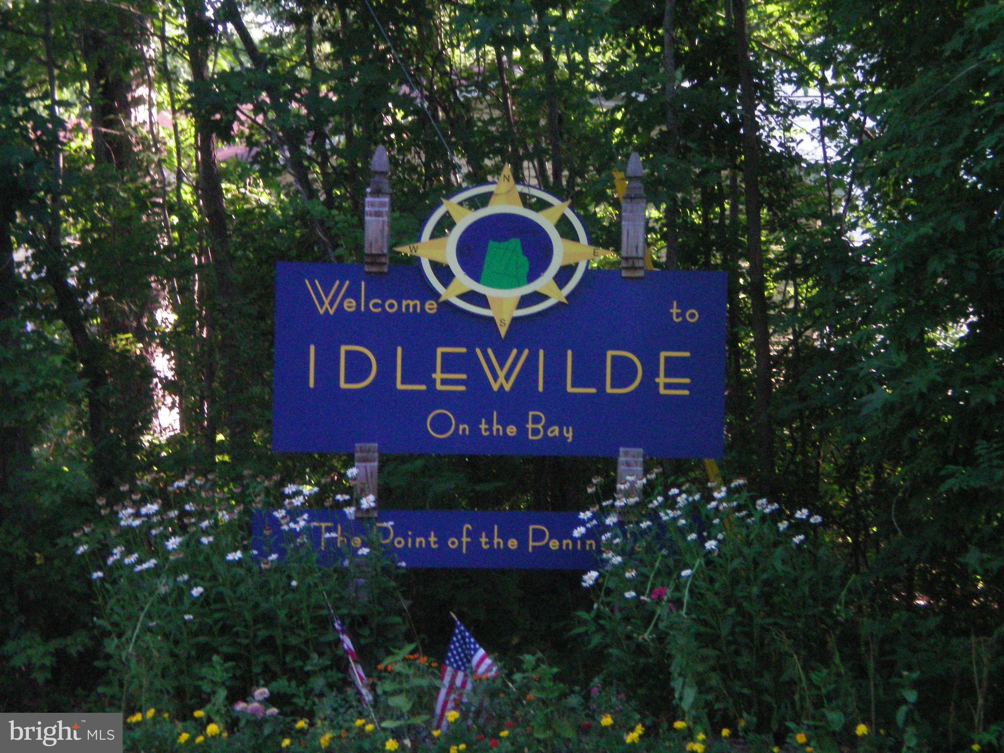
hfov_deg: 17.3
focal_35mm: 114
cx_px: 502
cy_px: 376
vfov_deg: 13.0
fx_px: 3306
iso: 400
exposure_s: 1/125
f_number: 5.9
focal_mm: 18.9
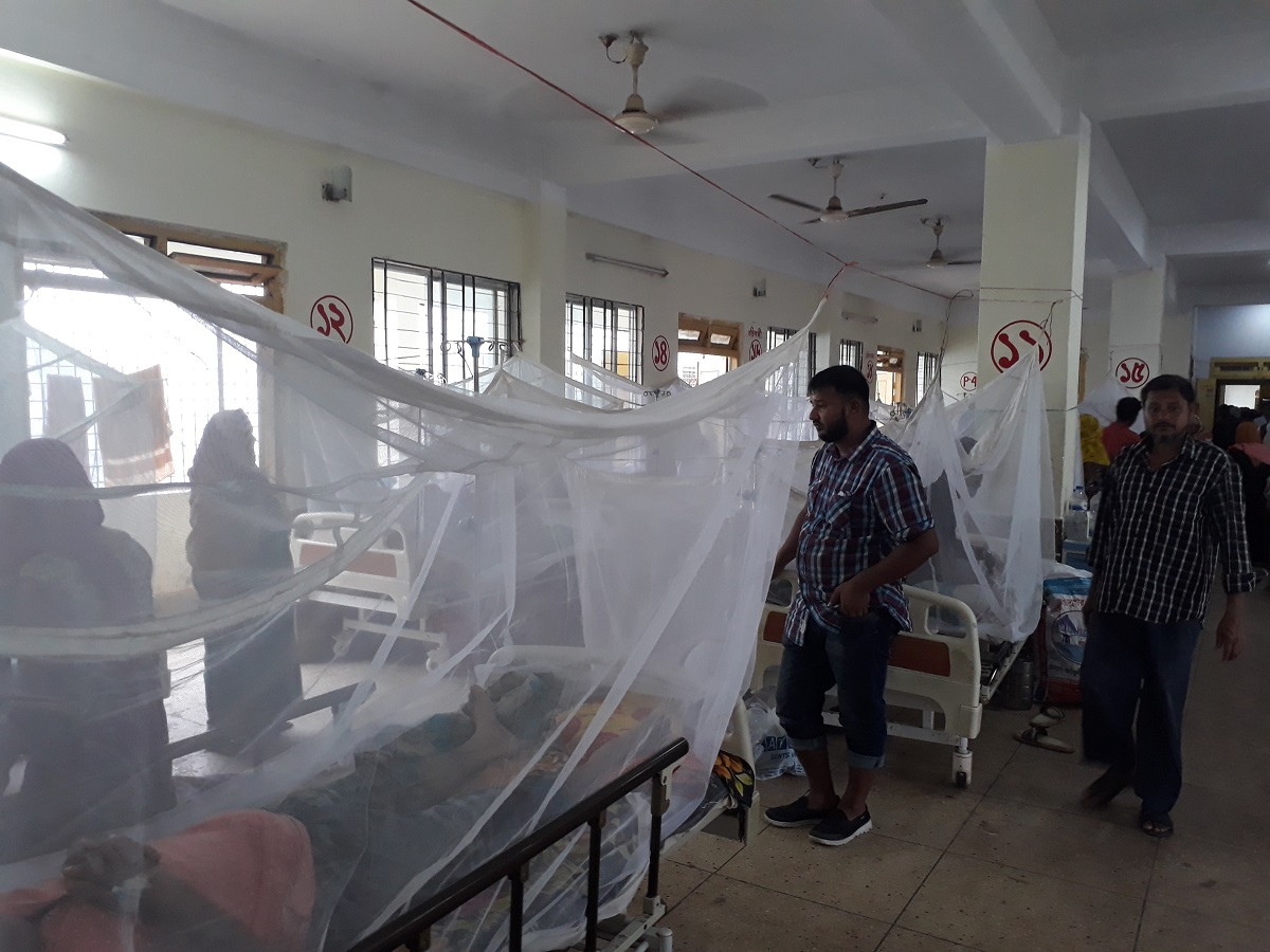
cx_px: 635
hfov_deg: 65.3
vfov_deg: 51.4
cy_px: 476
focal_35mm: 27
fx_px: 991
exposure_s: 1/25
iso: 200
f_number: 1.9
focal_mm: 3.6
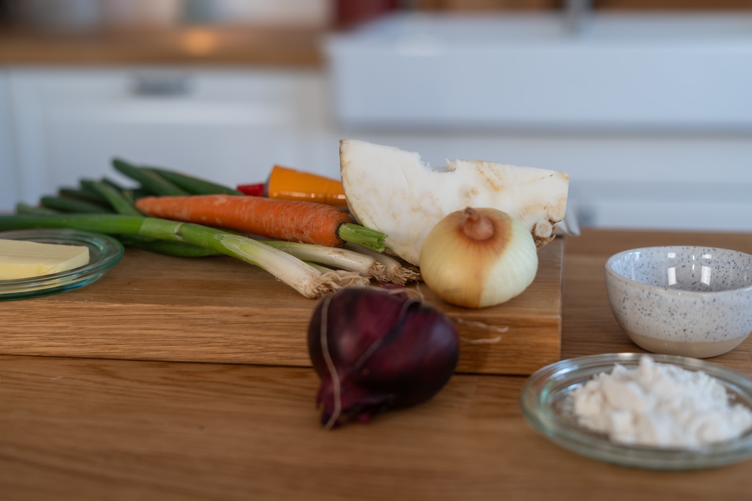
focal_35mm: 50
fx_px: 1044
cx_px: 376
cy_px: 250
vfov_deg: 27.0
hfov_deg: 39.6
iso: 250
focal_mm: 50
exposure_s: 1/100
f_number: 2.8
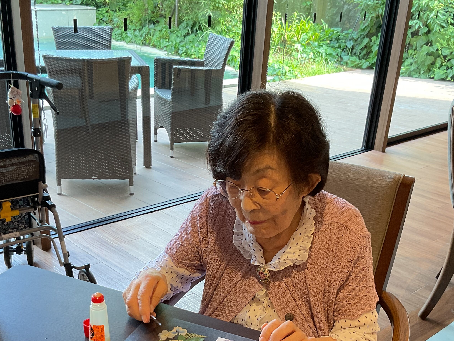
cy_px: 267
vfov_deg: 30.8
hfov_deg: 41.2
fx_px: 603
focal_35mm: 46
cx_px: 218
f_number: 1.8
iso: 40
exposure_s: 1/50
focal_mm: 3
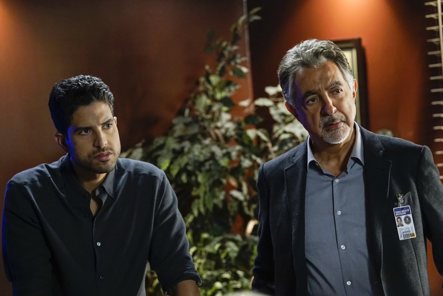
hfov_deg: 15.0
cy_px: 148
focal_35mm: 137
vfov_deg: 10.0
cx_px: 222
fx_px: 1687
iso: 6400
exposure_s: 1/160
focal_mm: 137
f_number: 4
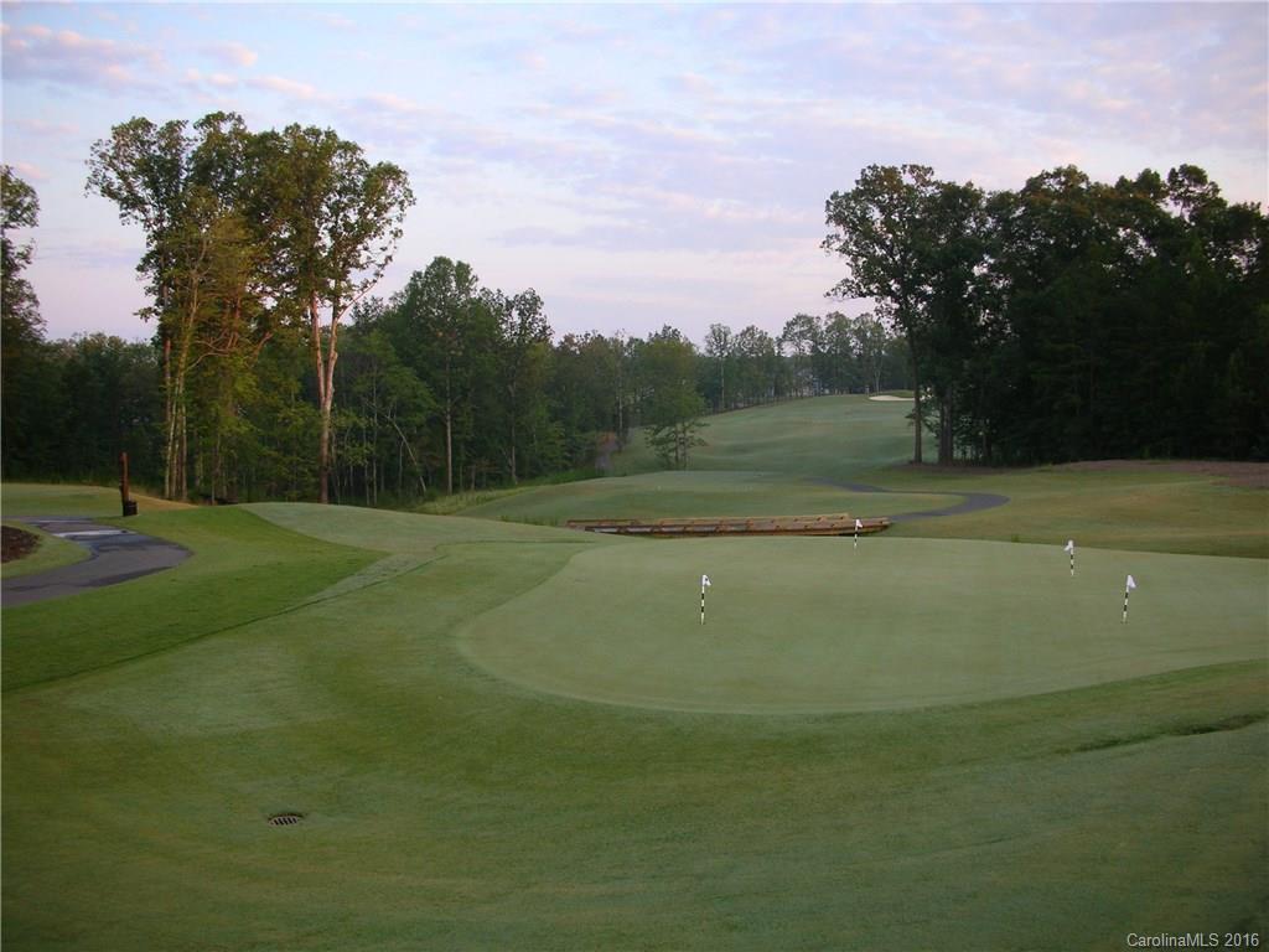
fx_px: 1283
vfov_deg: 40.7
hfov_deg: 52.6
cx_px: 634
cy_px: 476
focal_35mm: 35
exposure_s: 1/72.4
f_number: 3
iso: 50
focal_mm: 5.8
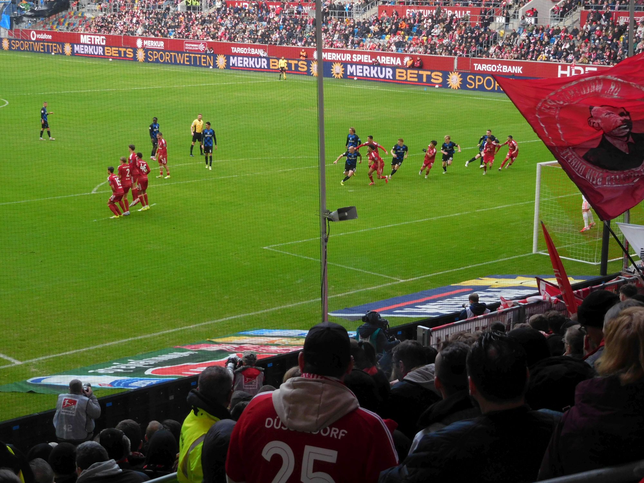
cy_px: 242
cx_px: 322
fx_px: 1302
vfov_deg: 21.0
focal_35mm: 70
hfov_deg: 27.8
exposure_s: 1/250
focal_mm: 12.5
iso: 320
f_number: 4.5
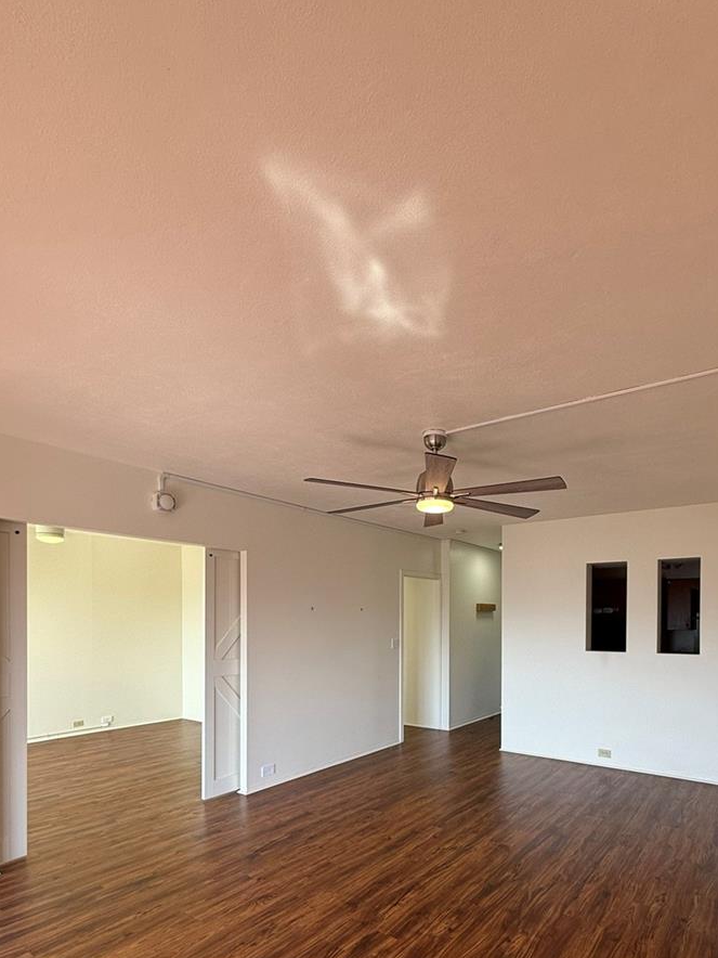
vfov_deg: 82.1
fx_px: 525
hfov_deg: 68.0
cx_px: 432
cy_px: 630
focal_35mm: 19
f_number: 2.2
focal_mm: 2.22
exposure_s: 1/120
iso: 64
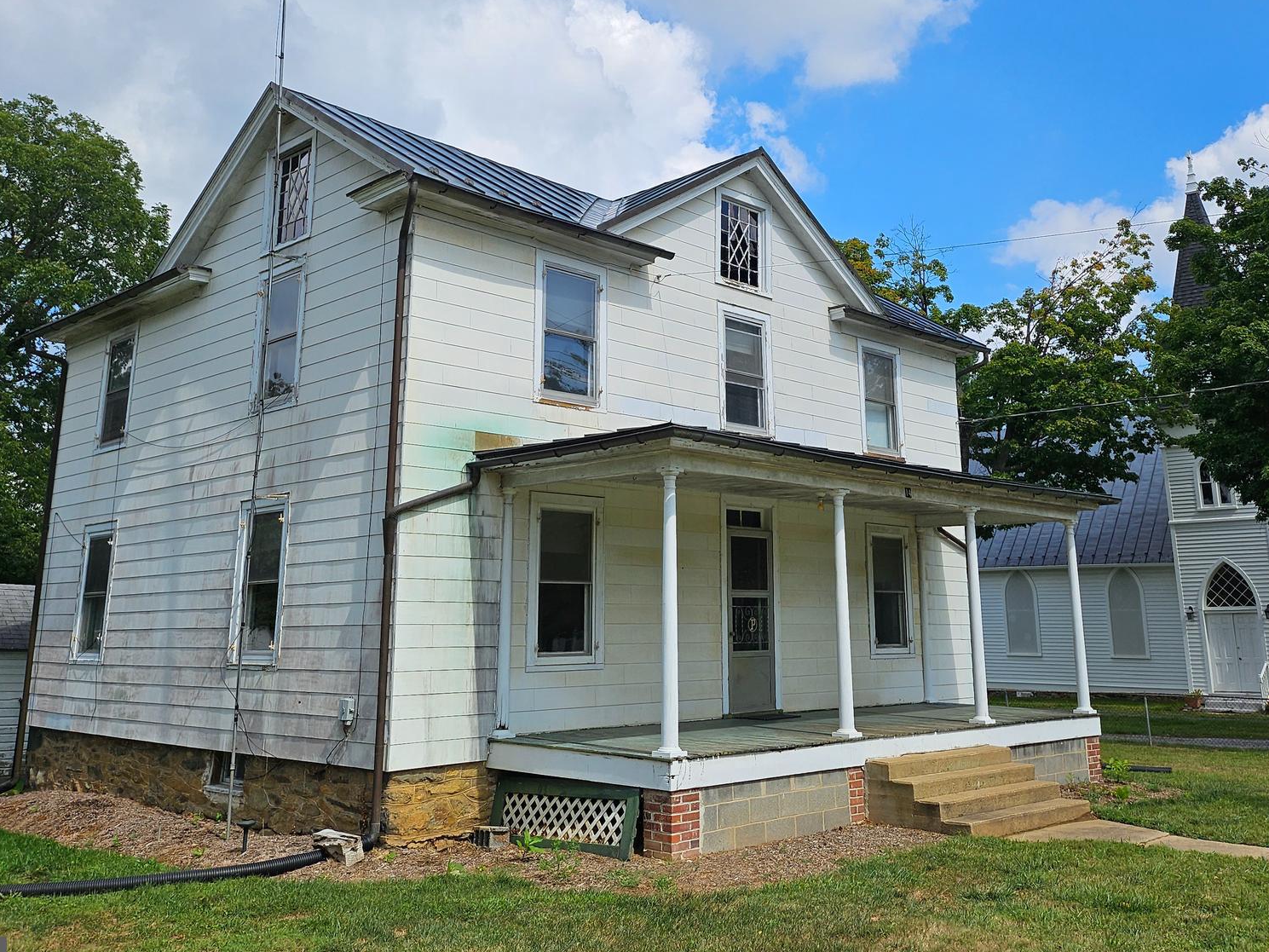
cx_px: 666
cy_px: 352
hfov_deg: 55.3
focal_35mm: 33
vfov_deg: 42.6
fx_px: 1210
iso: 50
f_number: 1.8
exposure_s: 1/5328
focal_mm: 5
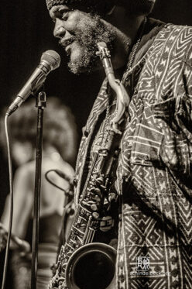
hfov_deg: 16.8
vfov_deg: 25.0
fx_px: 649
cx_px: 85
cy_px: 118
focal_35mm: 81
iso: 400
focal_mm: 45
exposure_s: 1/125
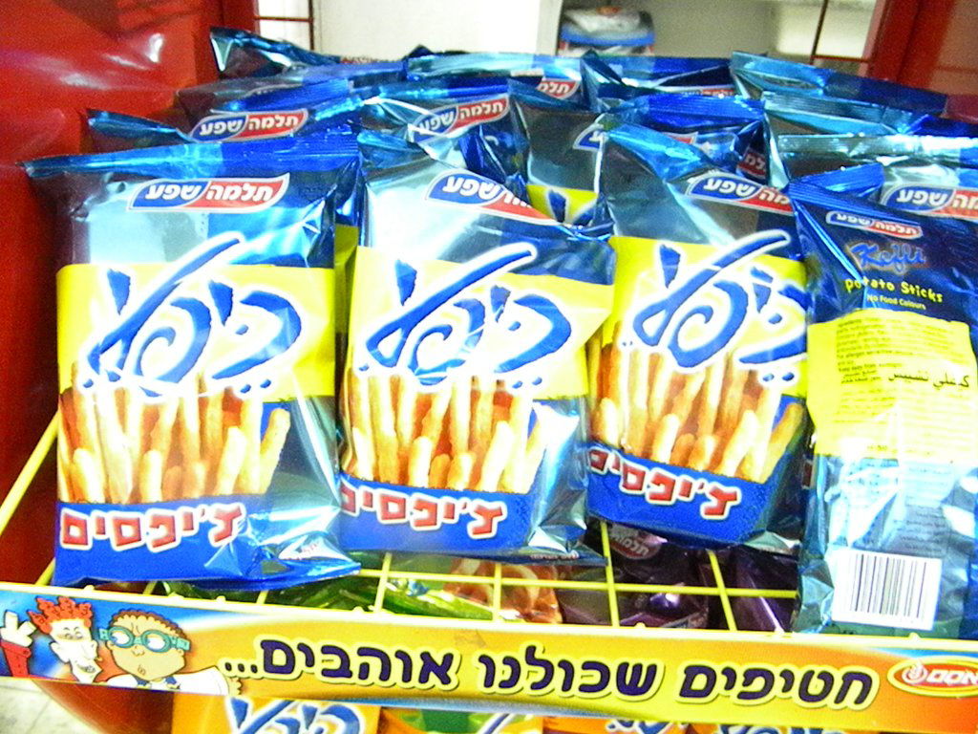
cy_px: 367
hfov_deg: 63.4
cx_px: 489
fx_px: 791
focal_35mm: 28
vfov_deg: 49.7
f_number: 3.5
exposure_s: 1/30
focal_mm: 5
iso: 3200
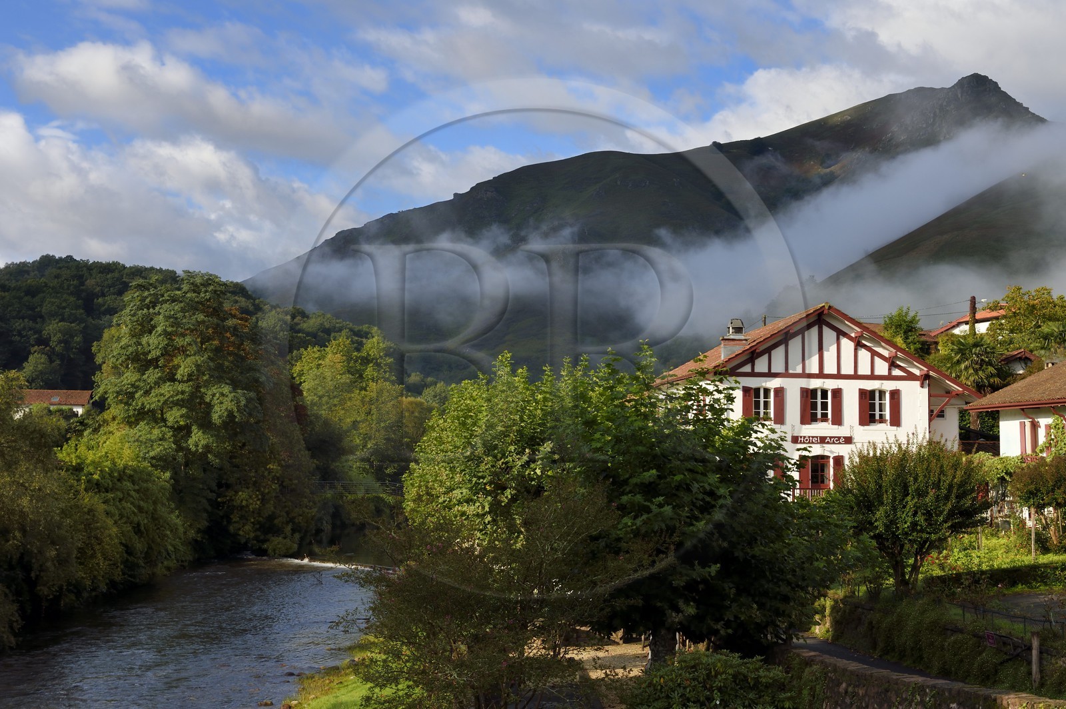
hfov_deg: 39.6
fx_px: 1479
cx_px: 533
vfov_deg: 26.9
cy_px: 354
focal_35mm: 50
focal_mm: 50
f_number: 13
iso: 200
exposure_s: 1/200
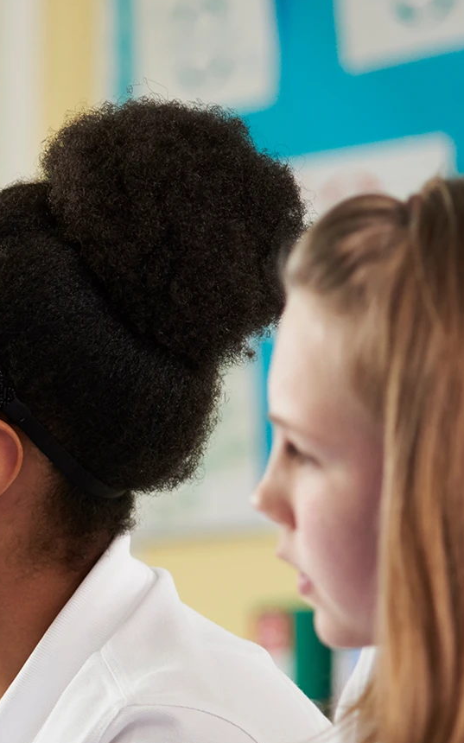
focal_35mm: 249
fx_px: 5041
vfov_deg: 8.4
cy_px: 524
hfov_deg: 5.2
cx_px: -239
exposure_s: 1/200
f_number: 3.5
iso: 640
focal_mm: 105
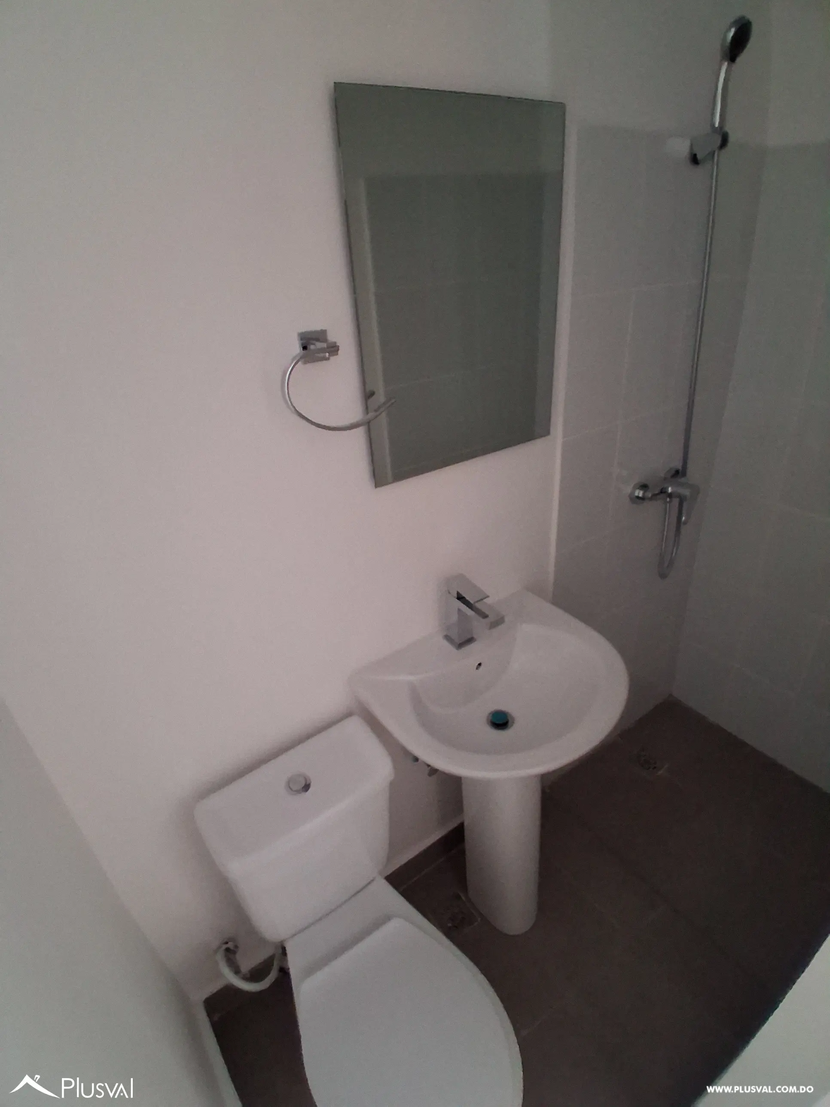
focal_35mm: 17
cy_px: 554
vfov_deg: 91.0
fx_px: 543
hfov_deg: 74.7
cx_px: 415
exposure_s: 1/13
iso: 800
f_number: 2.2
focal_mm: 1.4
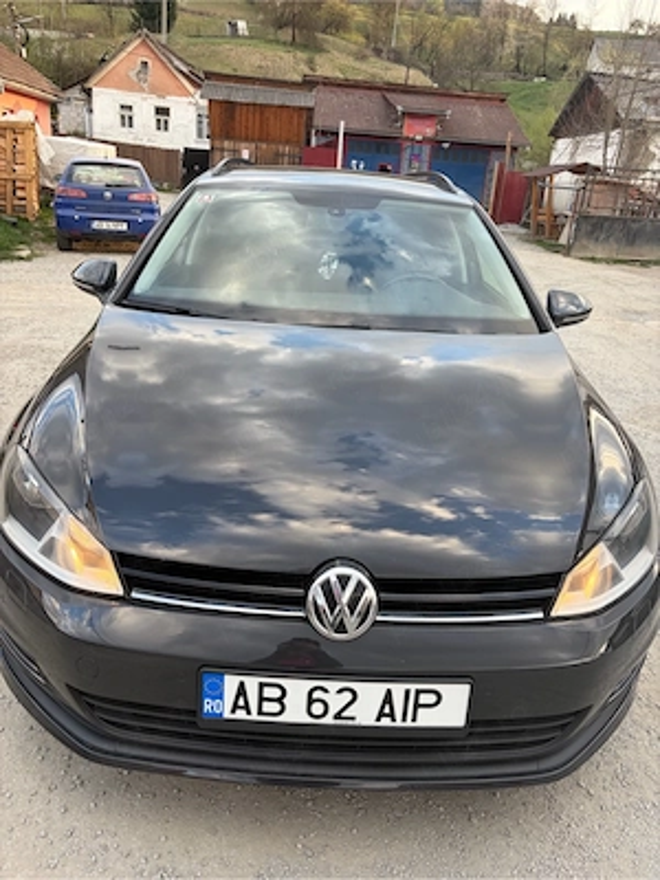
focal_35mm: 26
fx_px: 661
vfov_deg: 67.3
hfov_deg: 53.1
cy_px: 440
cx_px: 330
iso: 64
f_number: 1.6
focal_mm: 5.96
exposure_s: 1/186
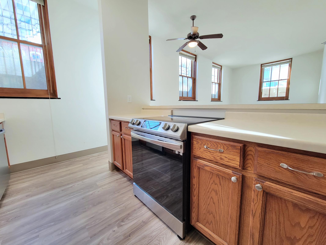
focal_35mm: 13
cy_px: 122
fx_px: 122
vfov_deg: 89.9
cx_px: 163
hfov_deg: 106.2
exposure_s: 1/40
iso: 320
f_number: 2.2
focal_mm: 2.2
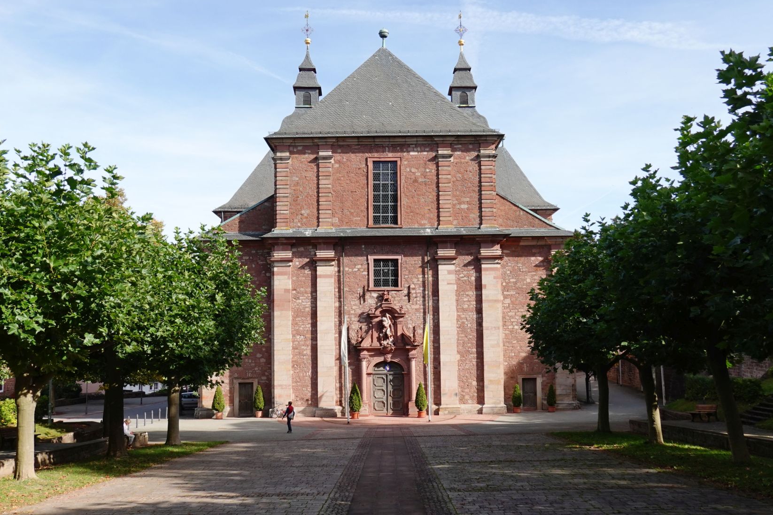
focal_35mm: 28
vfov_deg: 46.4
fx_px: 601
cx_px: 406
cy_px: 252
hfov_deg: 65.4
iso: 100
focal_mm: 9
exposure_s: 1/400
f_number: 4
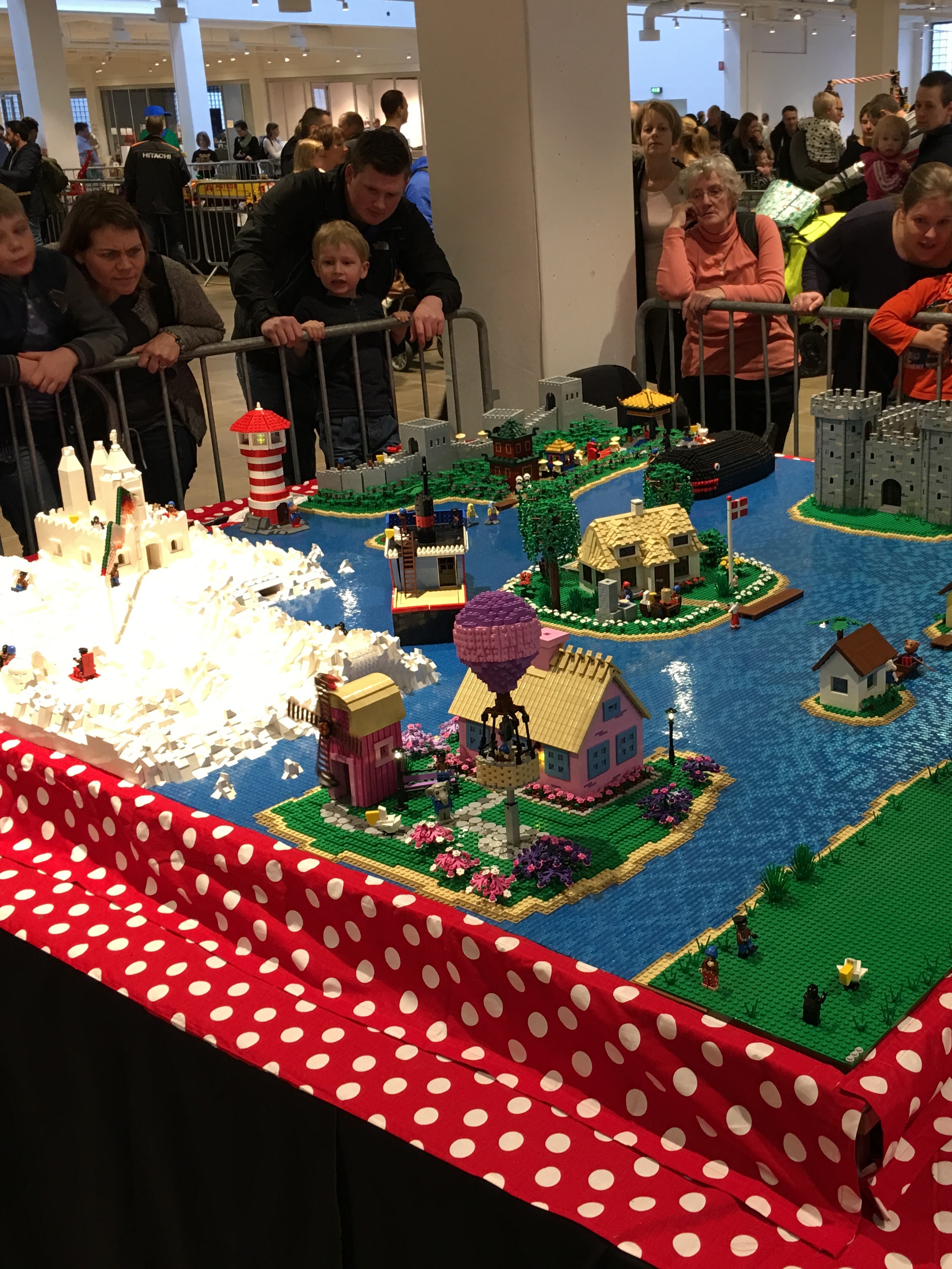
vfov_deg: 47.9
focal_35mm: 39
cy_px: 630
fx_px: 1430
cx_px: 670
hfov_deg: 36.3
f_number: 2.2
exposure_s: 1/17
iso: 50
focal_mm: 4.15
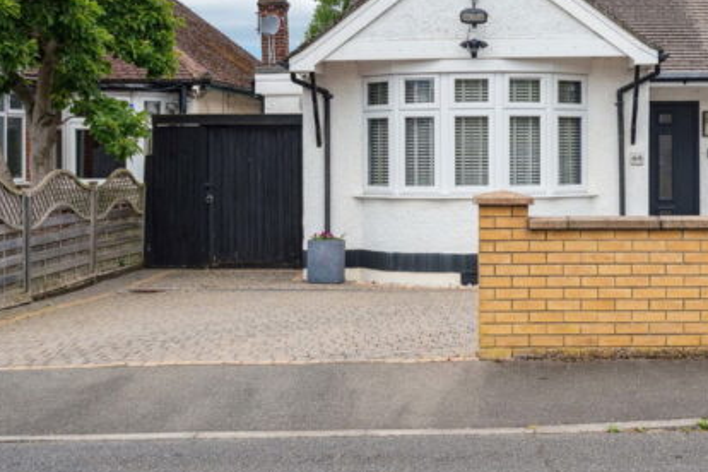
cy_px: 169
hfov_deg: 30.6
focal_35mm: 65
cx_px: 508
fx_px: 1278
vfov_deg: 20.9
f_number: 5.6
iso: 640
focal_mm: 35
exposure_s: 1/1600
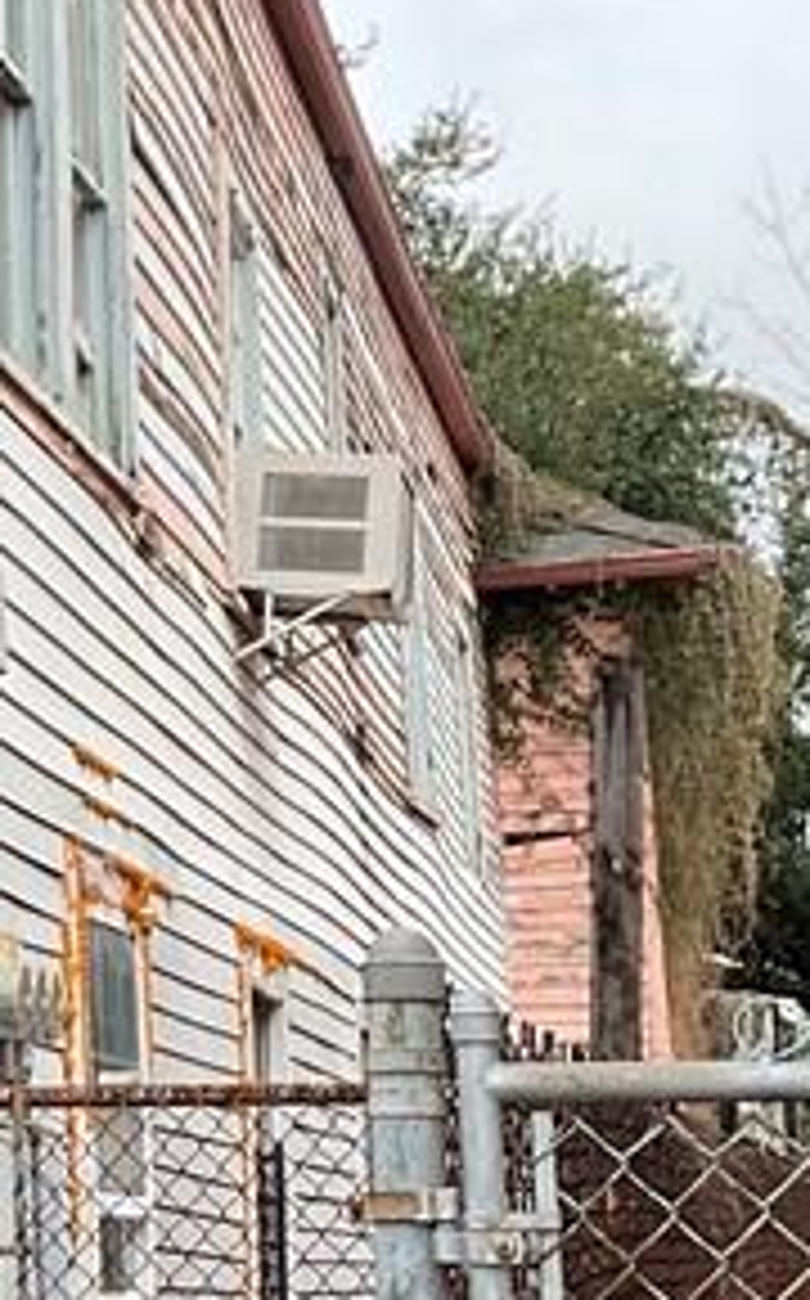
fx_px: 3860
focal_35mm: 109
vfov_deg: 19.1
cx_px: -364
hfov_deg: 11.5
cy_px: 549
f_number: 1.8
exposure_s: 1/962
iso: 16
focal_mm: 3
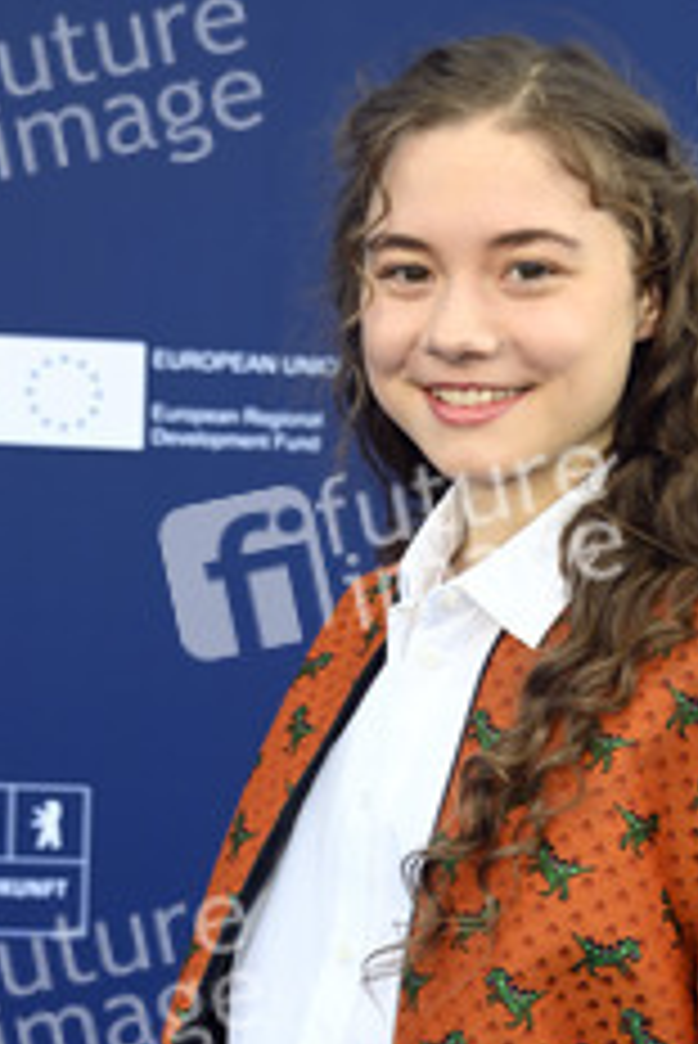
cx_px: 522
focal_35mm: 117
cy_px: 778
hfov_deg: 11.7
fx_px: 3397
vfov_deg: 17.4
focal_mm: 68
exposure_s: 1/250
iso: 640
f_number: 5.6
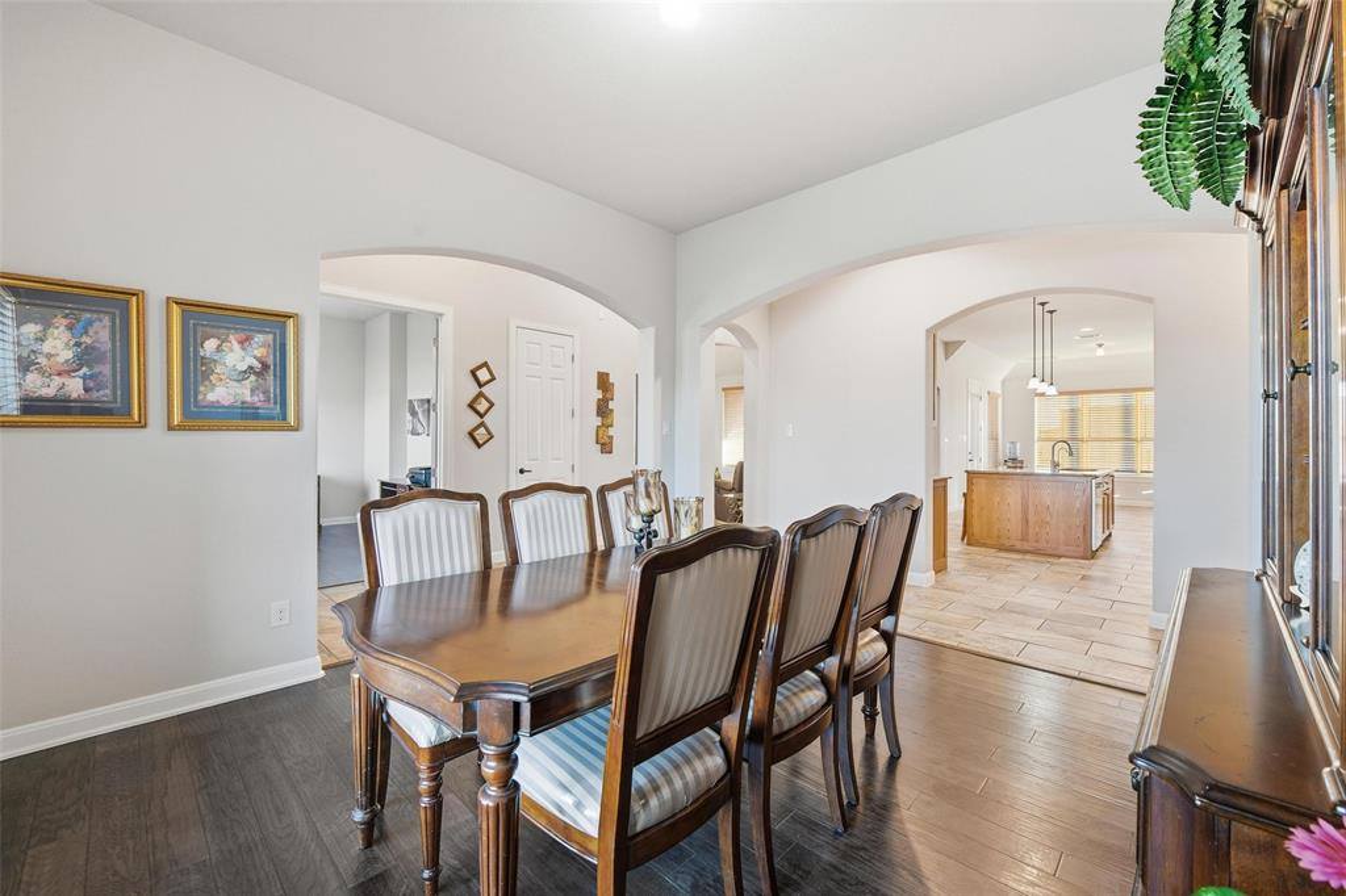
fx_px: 523
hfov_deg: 104.3
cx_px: 673
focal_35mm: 14
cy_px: 448
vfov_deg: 81.2
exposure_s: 1/25
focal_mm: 14
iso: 100
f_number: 9
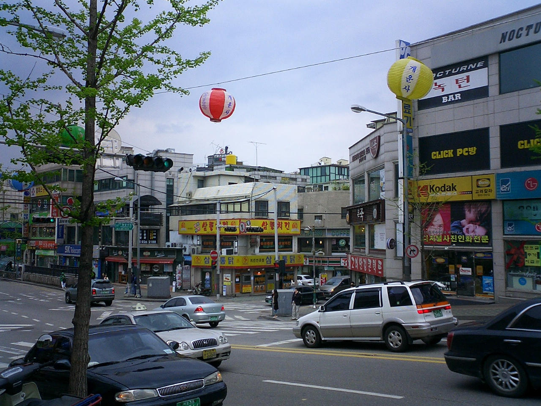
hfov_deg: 50.1
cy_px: 203
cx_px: 270
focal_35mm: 37
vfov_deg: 38.7
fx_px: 578
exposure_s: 1/320
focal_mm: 5.6
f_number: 3.5
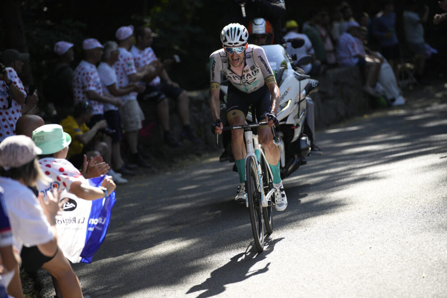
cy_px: 149
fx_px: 1924
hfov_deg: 13.3
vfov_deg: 8.8
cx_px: 224
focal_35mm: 155
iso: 1250
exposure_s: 1/4000
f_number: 3.2
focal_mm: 155
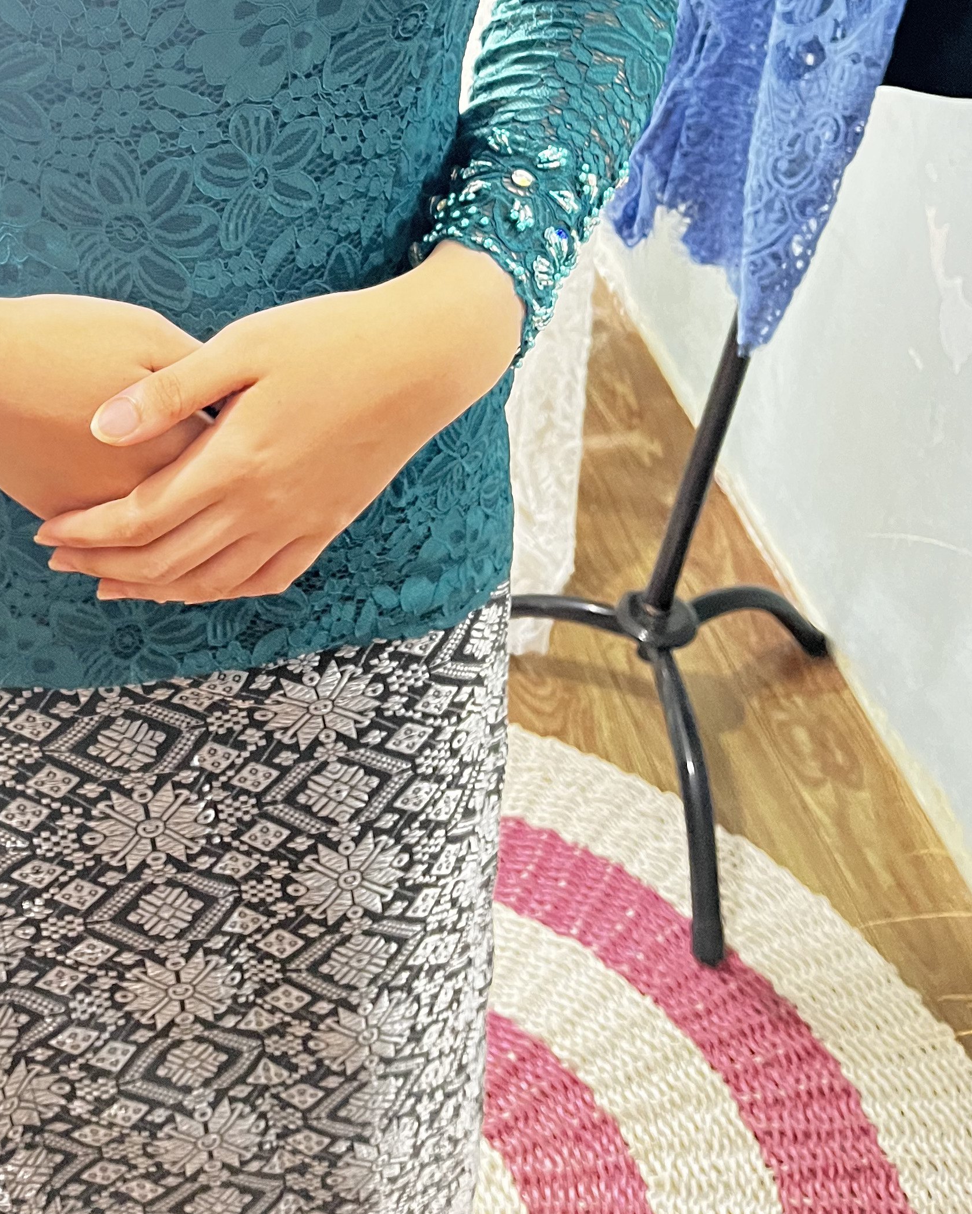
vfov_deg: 35.1
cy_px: 46
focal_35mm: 49
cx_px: 124
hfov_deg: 29.7
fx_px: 1762
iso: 400
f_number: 1.6
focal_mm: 5.1
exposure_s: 1/60
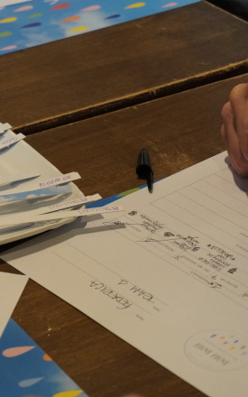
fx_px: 1503
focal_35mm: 139
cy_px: 172
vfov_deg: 15.0
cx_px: -50
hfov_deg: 9.3
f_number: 5.6
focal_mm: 50
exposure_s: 1/160
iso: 3200
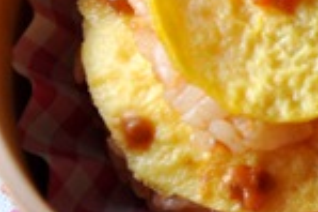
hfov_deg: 6.0
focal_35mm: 336
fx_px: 2965
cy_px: 74
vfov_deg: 4.1
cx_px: 671
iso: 400
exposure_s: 1/13
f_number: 6.3
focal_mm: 52
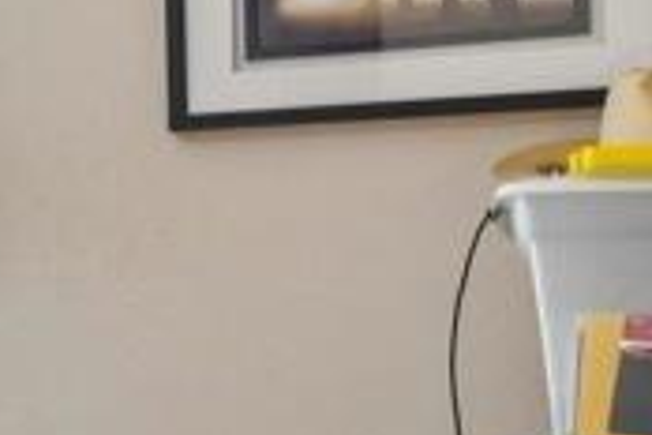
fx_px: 1702
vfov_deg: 14.5
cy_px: 296
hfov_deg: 13.1
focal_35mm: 94
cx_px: -1083
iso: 400
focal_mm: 16
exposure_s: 1/8
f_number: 8
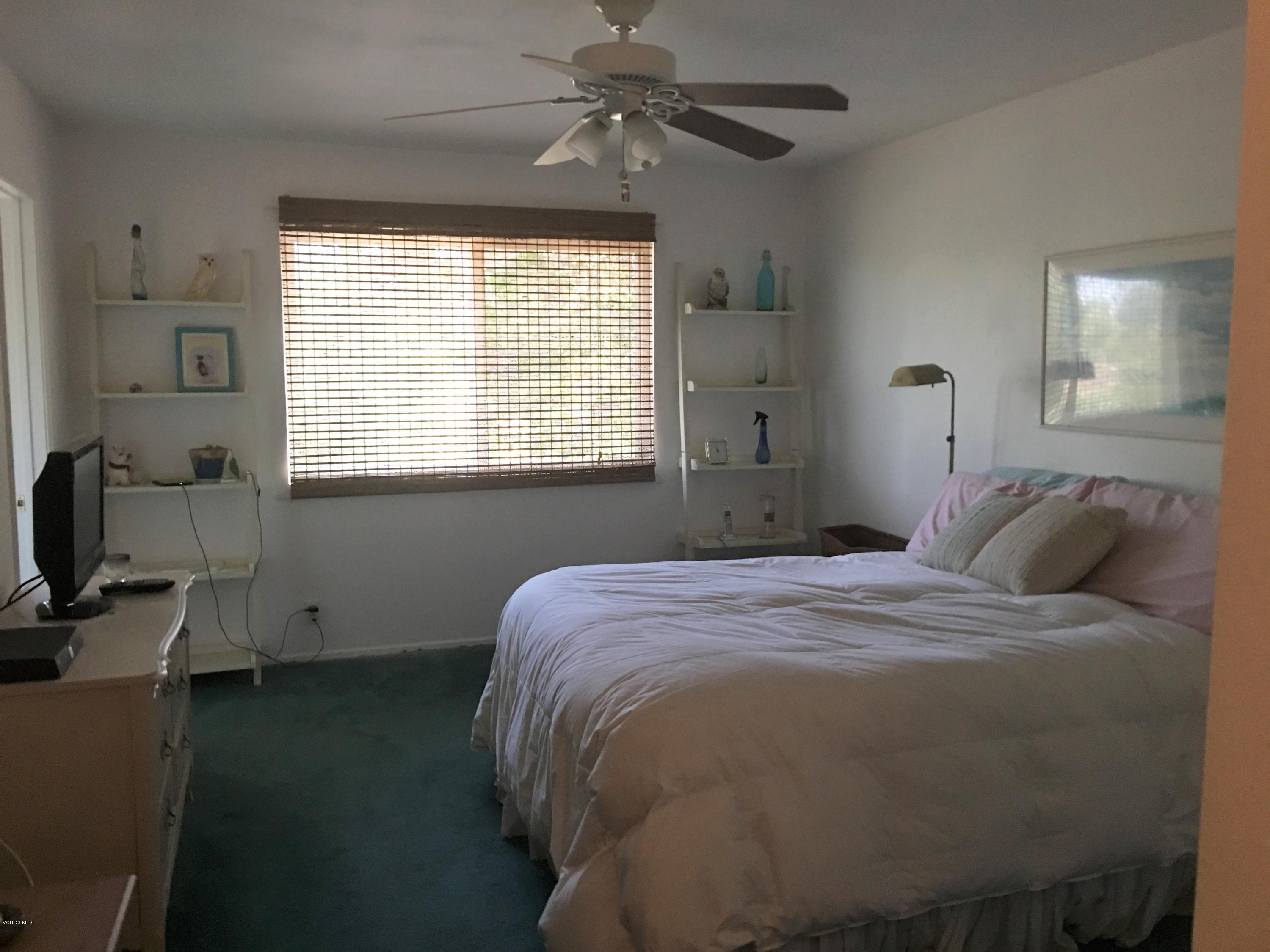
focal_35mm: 29
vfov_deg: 48.2
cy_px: 476
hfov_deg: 61.7
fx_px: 1064
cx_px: 635
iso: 80
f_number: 2.2
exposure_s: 1/10
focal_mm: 4.15
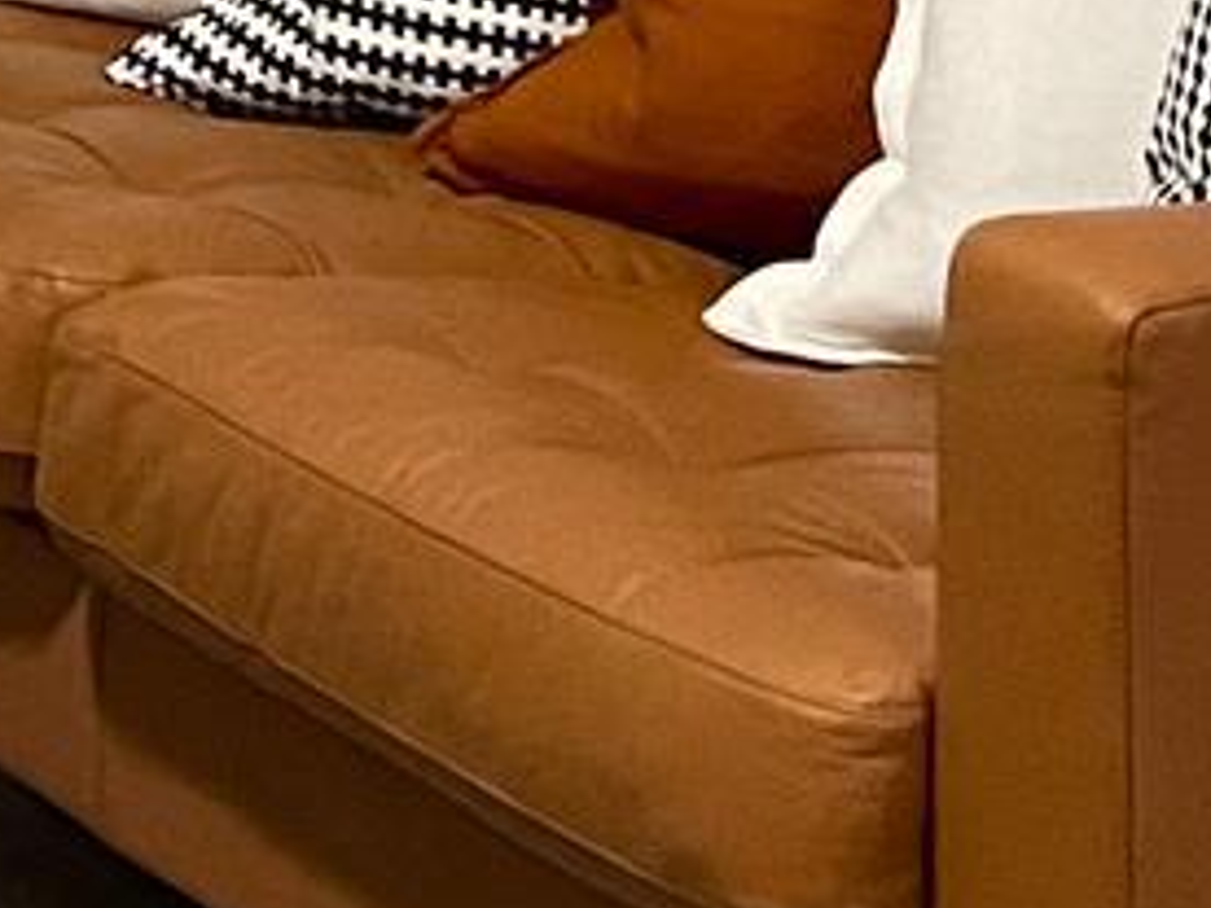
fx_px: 6752
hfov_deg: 9.2
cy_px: -1228
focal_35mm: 193
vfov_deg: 7.2
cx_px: -1685
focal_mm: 5.1
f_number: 1.6
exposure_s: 1/40
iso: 400
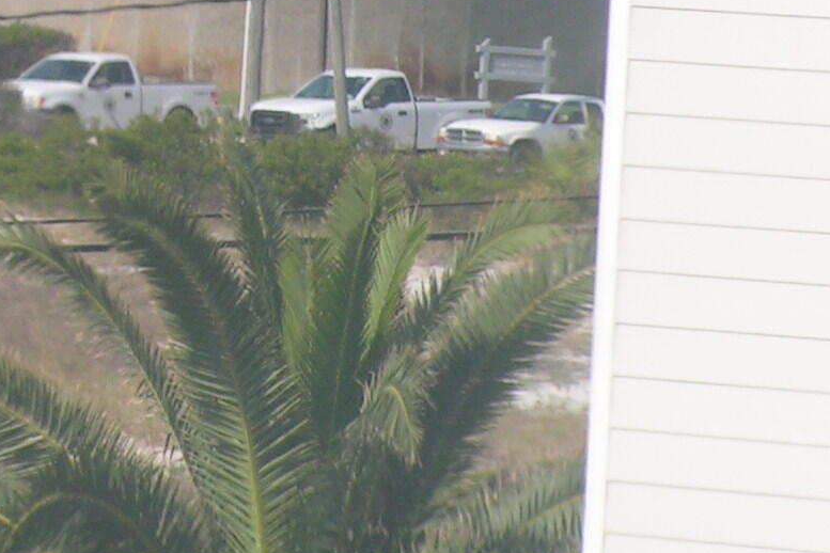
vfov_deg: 2.1
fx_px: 15354
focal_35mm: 666
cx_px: -57
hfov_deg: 3.1
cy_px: -336
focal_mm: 36.4
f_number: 5.6
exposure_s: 1/400
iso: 50
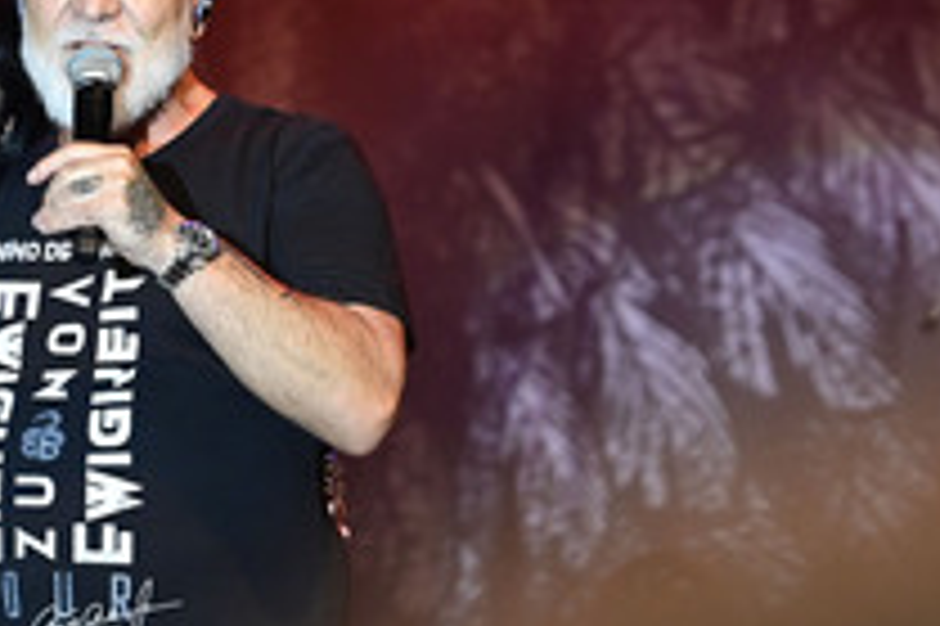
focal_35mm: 345
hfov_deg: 6.0
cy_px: 374
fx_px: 9001
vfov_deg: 4.0
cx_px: -16
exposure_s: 1/640
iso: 3200
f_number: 4.5
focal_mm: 160
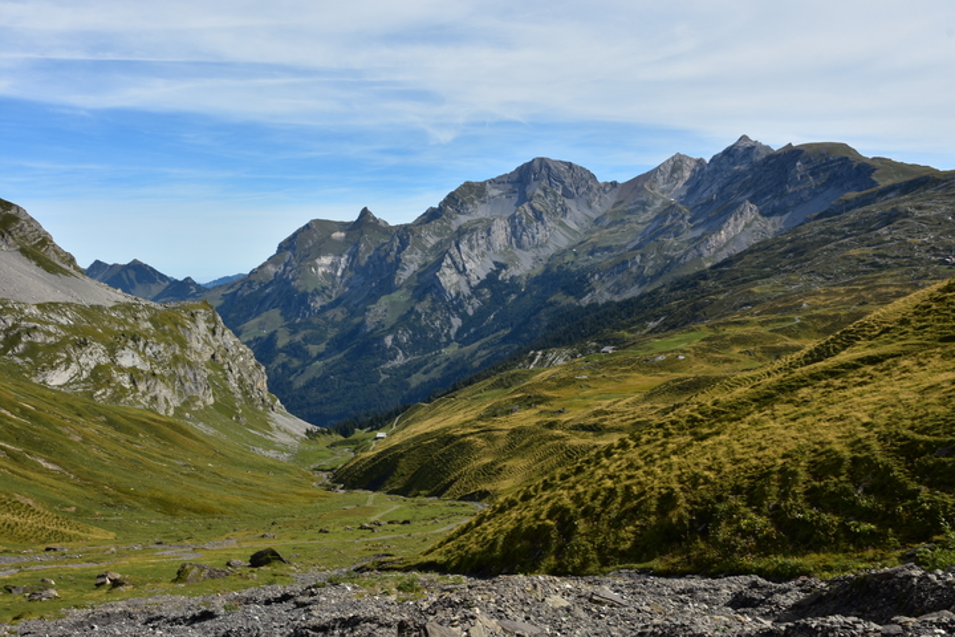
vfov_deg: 35.5
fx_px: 995
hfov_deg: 51.3
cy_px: 318
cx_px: 478
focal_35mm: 38
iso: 100
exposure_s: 1/125
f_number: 11
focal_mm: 25
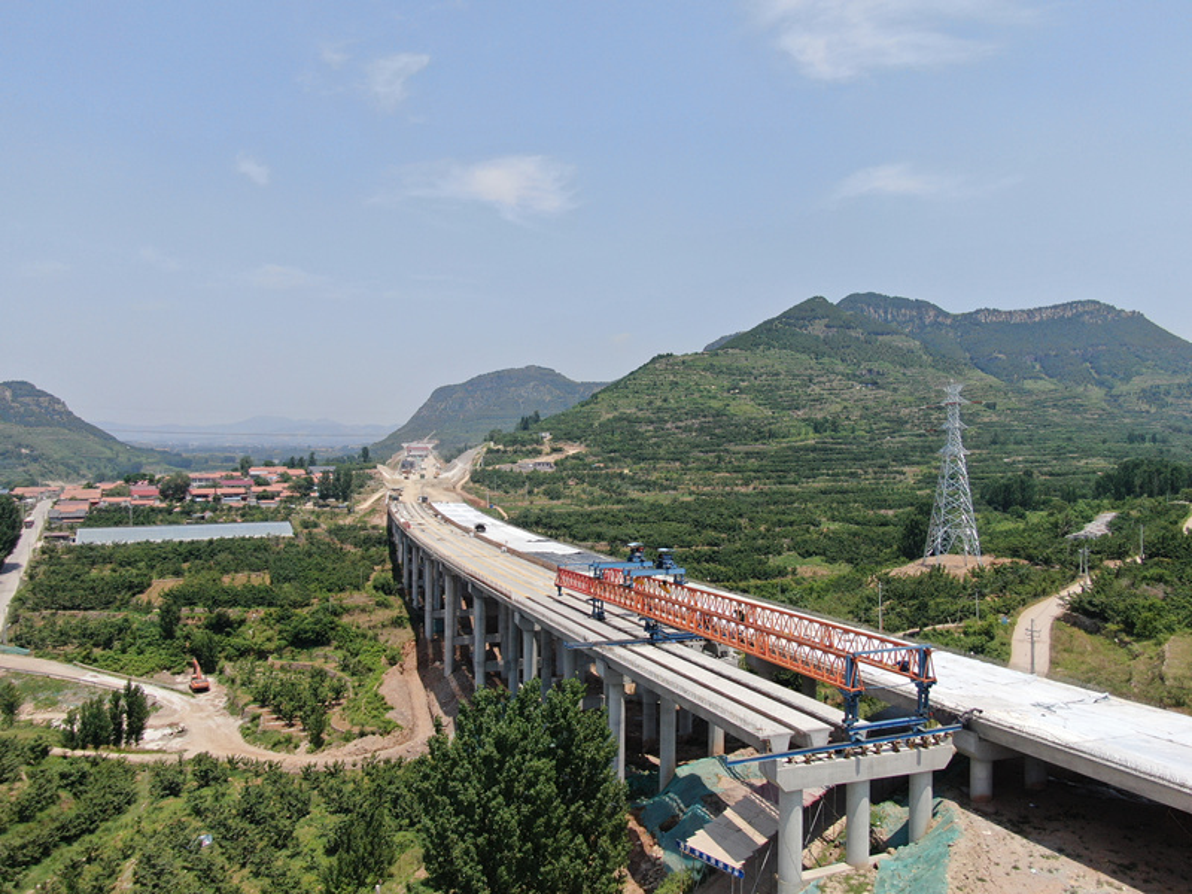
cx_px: 596
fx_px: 826
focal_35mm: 24
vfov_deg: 56.8
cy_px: 447
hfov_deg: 71.6
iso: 110
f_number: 2.8
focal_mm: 4.39
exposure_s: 1/1600
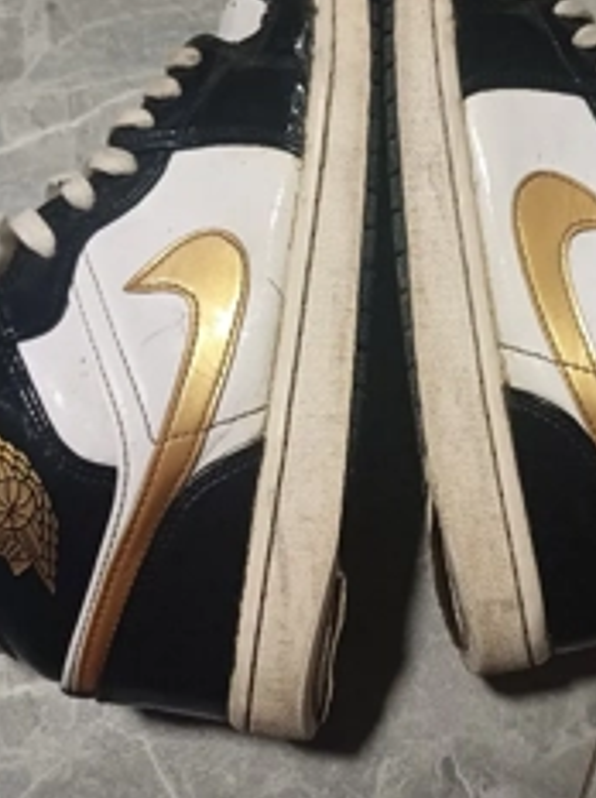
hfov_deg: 33.2
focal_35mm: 43
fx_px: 990
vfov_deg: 42.7
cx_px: 408
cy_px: 209
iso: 400
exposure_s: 1/25
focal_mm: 4.65
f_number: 1.8
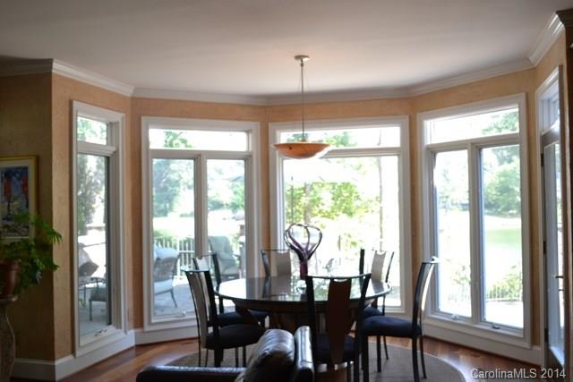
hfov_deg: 53.1
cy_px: 191
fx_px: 573
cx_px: 286
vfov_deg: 36.9
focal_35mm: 36
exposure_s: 1/60
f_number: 4
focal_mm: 24
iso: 400
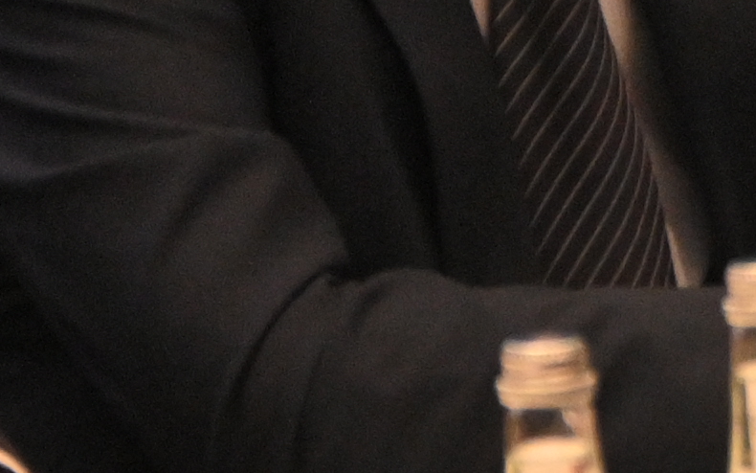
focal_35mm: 539
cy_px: -648
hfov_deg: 3.9
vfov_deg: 2.4
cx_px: 720
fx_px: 11107
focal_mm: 50
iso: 1600
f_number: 3.8
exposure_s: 1/160
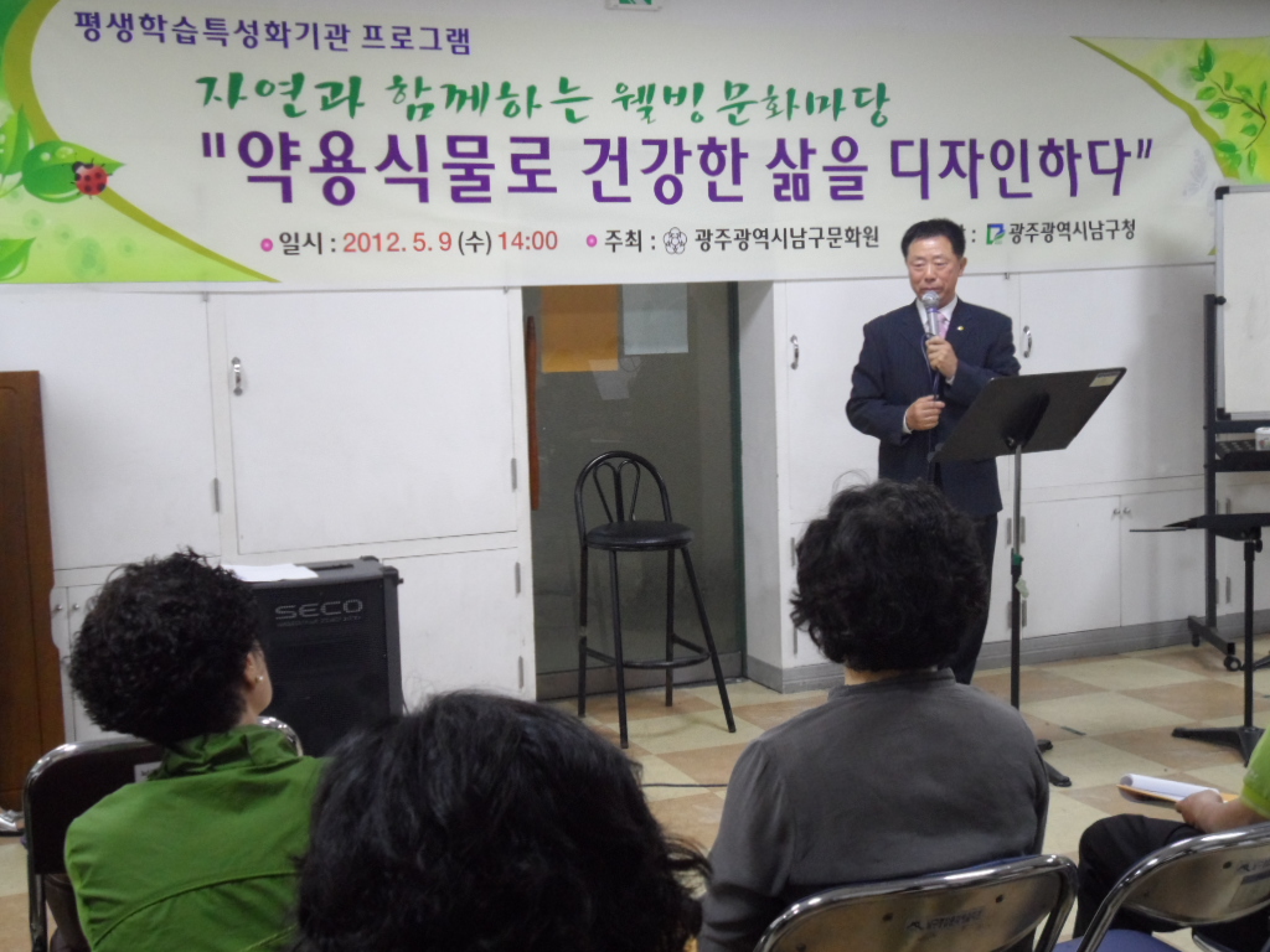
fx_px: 1541
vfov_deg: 34.3
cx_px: 635
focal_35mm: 42
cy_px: 476
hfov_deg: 44.8
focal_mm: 7.8
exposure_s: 1/20
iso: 480
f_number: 4.2
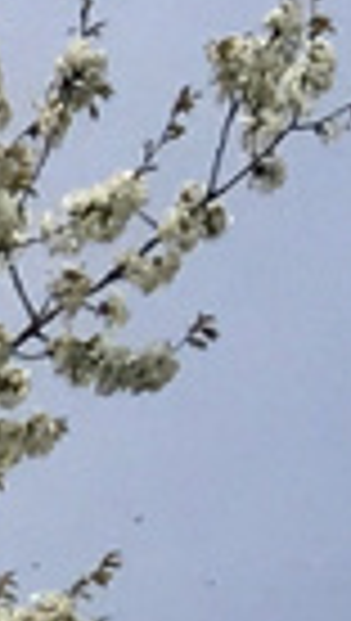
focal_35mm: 329
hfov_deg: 3.2
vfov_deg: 5.9
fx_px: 5424
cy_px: 2115
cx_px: -1998
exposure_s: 1/2198
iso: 25
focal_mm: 4.15
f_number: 2.2
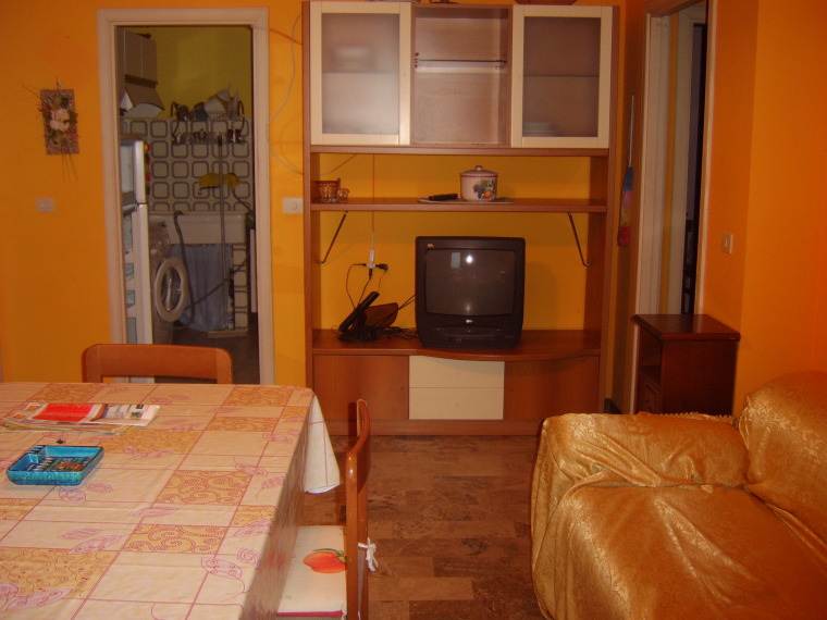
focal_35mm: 31
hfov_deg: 58.4
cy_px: 310
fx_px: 741
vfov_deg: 45.4
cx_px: 414
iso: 141
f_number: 2.7
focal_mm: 8.13
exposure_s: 1/30
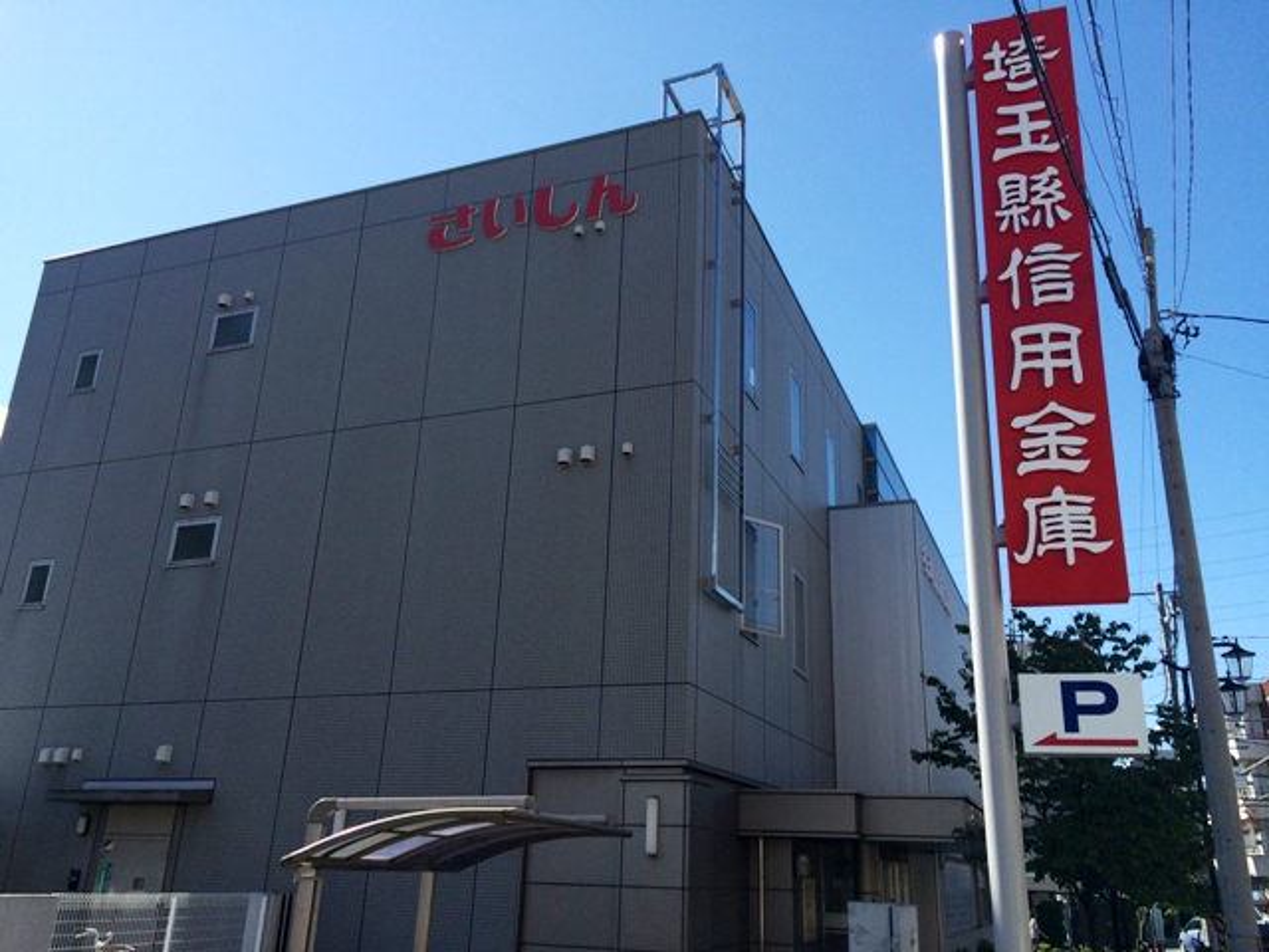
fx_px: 1063
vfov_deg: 48.2
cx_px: 634
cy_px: 476
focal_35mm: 29
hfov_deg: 61.7
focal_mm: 4.15
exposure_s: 1/2283
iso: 32
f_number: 2.2
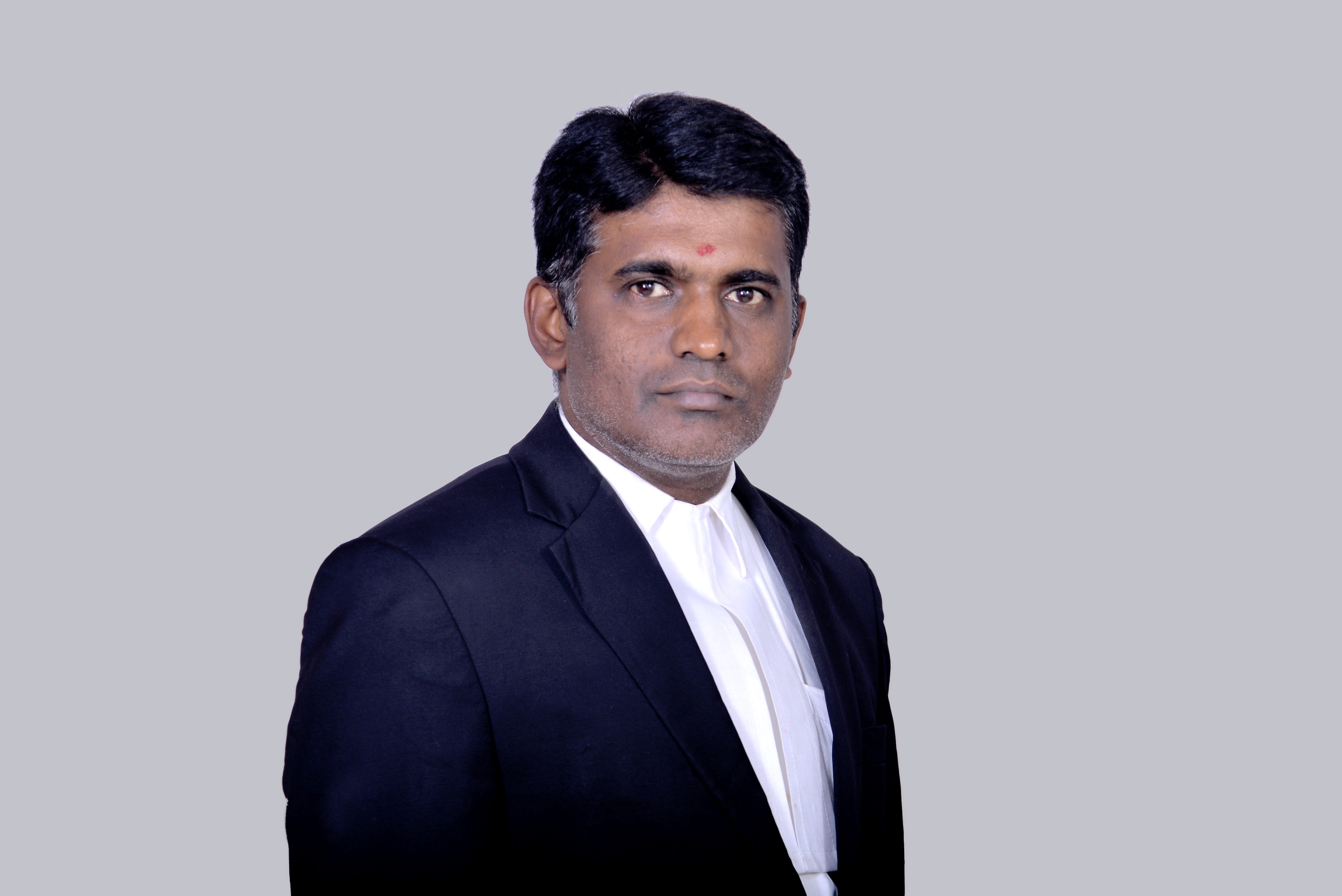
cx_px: 671
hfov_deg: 24.8
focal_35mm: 82
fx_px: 3058
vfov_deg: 16.7
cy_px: 448
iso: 125
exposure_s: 1/125
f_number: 5.6
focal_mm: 82
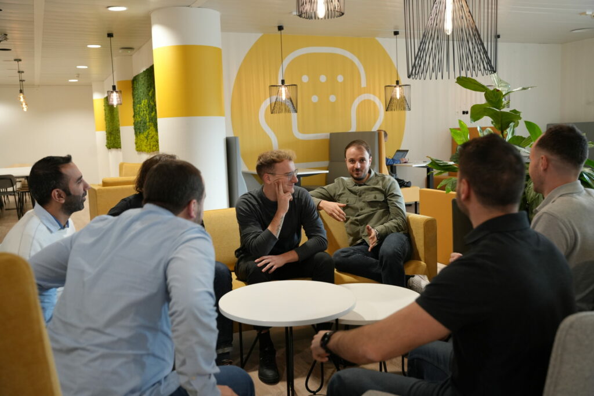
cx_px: 297
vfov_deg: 37.9
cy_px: 198
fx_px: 578
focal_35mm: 35
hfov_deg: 54.4
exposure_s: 1/160
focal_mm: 35
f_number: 4
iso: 1600
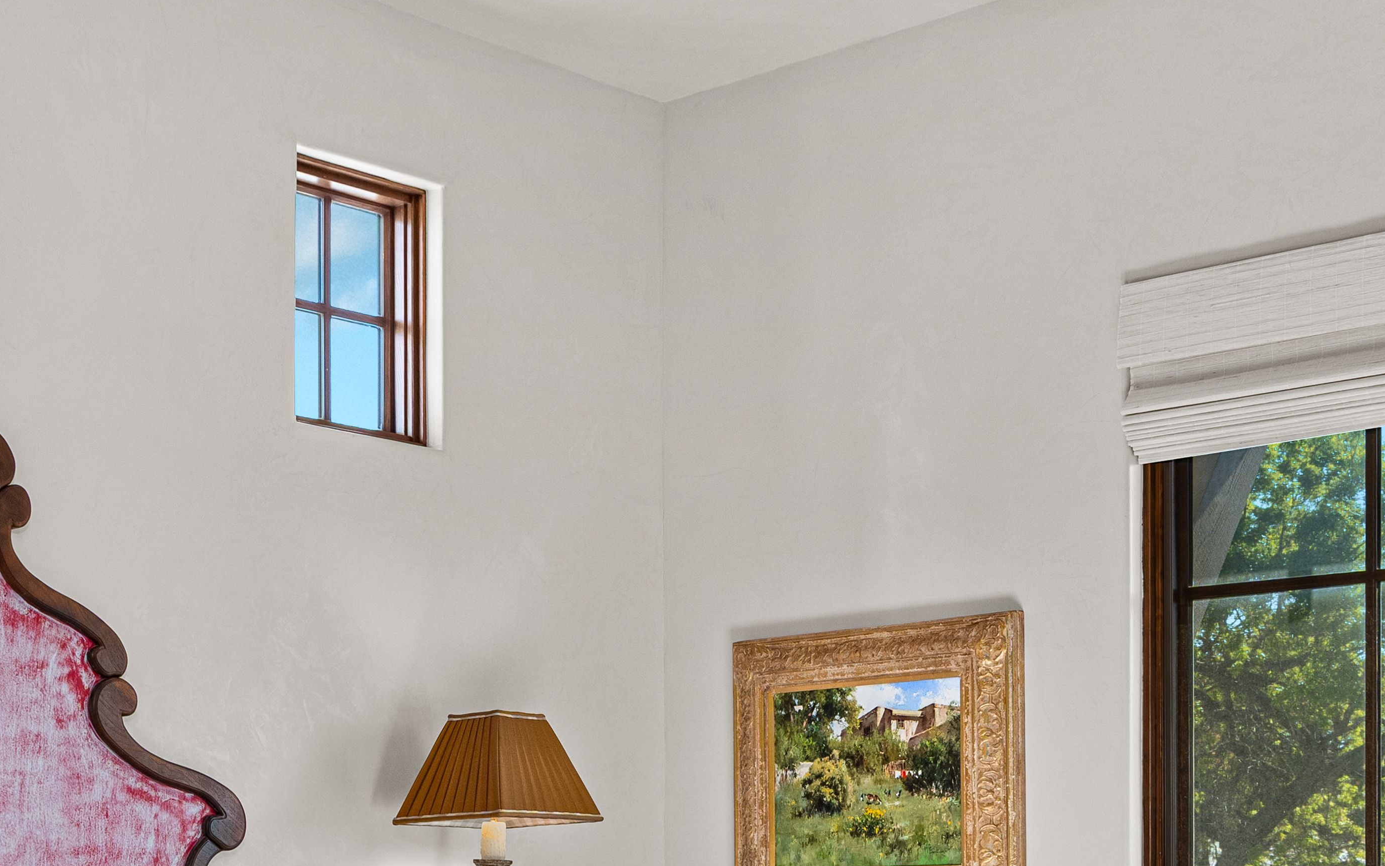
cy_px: 851
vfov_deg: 20.0
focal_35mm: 63
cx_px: 510
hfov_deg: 32.3
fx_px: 2378
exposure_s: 1/125
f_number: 2.8
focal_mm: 18
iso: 400
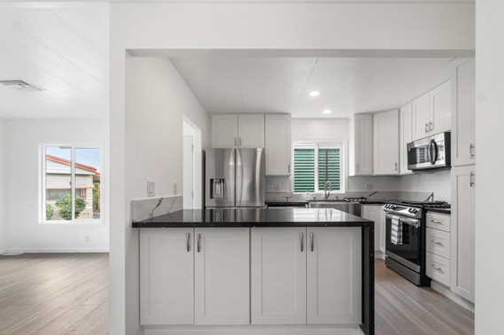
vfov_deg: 70.1
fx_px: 238
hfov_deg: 93.2
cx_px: 269
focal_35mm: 17
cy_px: 187
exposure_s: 1/250
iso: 320
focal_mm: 10
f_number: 7.1
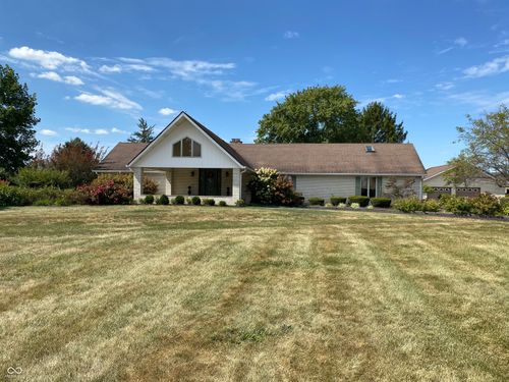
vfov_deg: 53.1
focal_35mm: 26
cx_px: 254
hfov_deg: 67.3
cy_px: 191
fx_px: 382
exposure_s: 1/2817
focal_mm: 4.25
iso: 32
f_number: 1.8
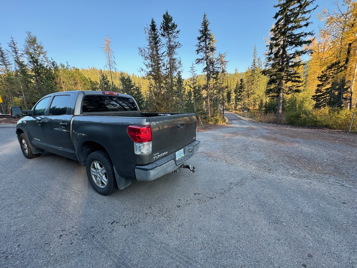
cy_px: 134
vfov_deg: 85.7
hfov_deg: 102.1
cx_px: 178
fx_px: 144
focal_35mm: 14
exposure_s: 1/99
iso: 50
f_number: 2.2
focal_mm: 2.22
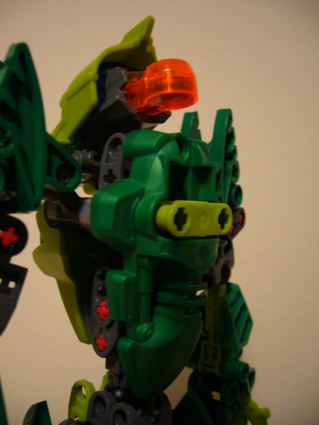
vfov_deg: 52.6
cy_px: 212
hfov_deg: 40.7
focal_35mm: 35
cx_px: 160
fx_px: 430
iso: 200
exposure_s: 1/4
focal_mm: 5.8
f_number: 2.8
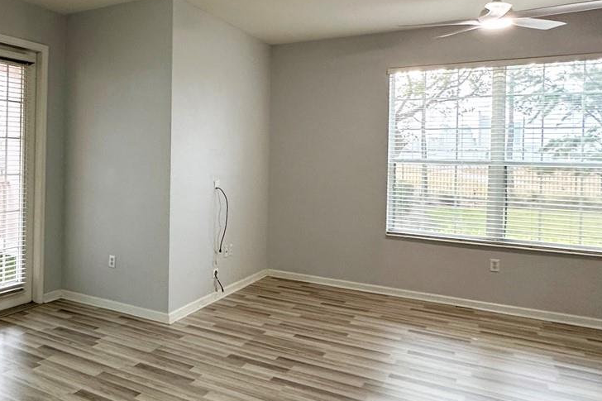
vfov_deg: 40.9
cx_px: 81
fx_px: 535
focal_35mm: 32
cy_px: 155
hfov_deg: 52.9
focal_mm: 2.22
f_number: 2.2
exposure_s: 1/60
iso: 160
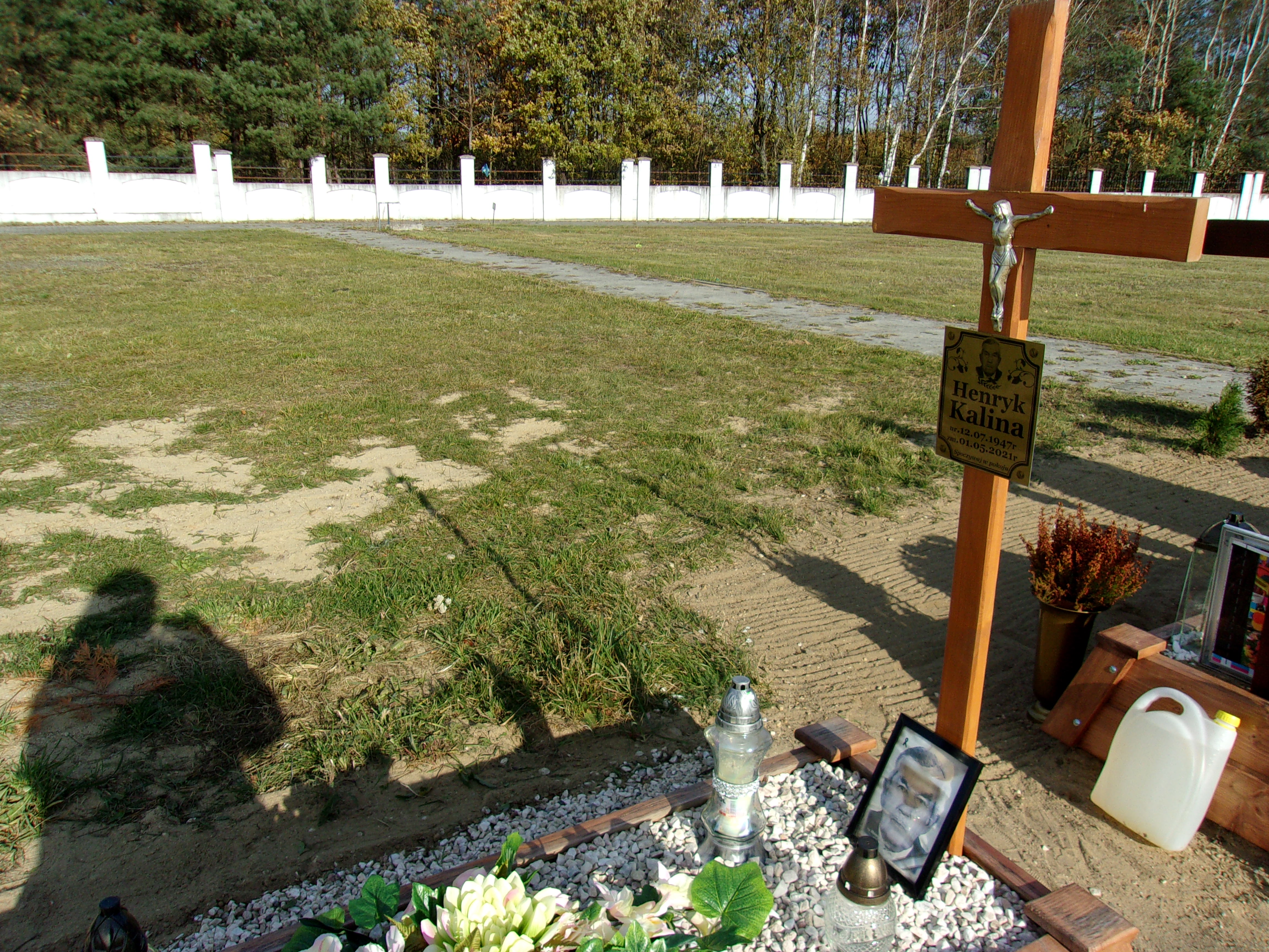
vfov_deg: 51.4
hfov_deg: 65.3
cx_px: 634
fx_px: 990
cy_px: 476
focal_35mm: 27
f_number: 10.4
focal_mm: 4.9
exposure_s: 1/100
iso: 80
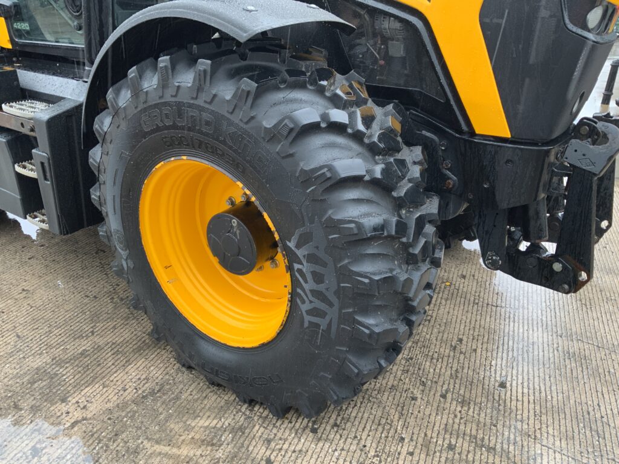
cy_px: 232
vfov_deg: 48.2
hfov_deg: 61.7
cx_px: 310
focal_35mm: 29
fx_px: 519
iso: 64
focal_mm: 3
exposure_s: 1/69
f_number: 1.8
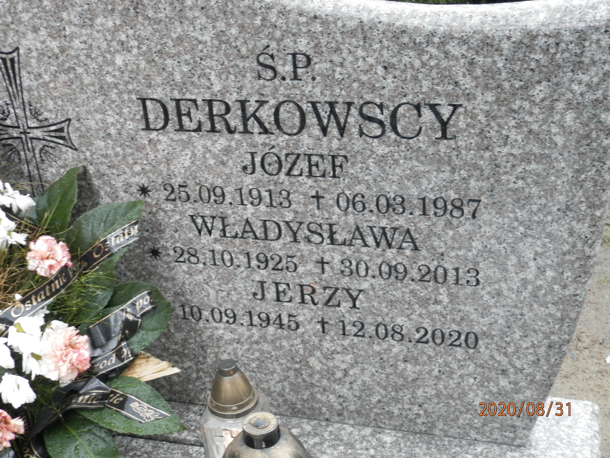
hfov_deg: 41.2
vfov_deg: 31.5
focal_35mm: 46
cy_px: 229
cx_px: 305
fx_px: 811
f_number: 3.6
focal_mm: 8.2
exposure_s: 1/20
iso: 200
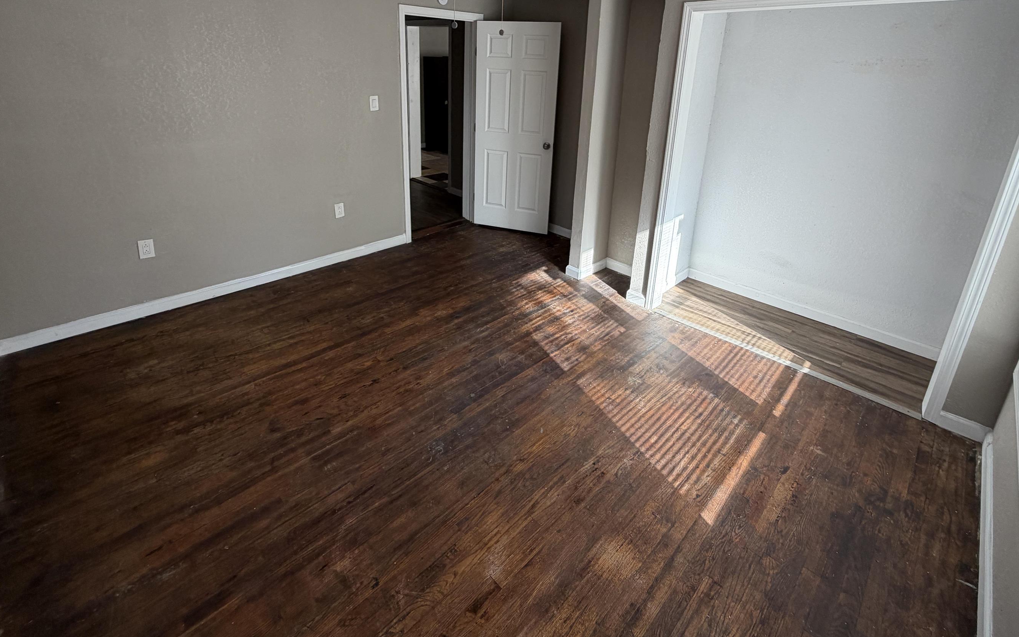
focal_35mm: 17
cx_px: 514
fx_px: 472
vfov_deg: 65.9
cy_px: 205
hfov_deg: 94.4
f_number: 2.2
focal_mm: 2.22
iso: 80
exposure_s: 1/121
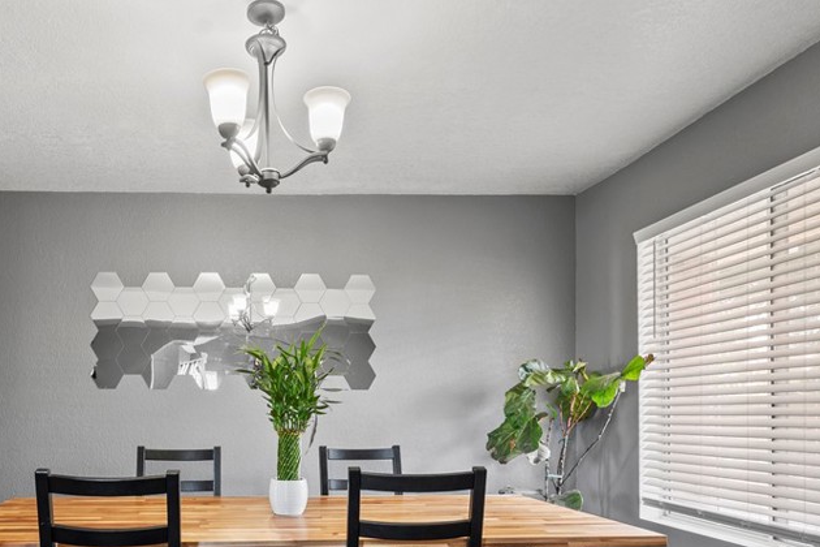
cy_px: 424
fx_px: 592
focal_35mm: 26
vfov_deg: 47.3
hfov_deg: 67.3
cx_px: 266
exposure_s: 1/1.43
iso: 250
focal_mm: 16
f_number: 6.7
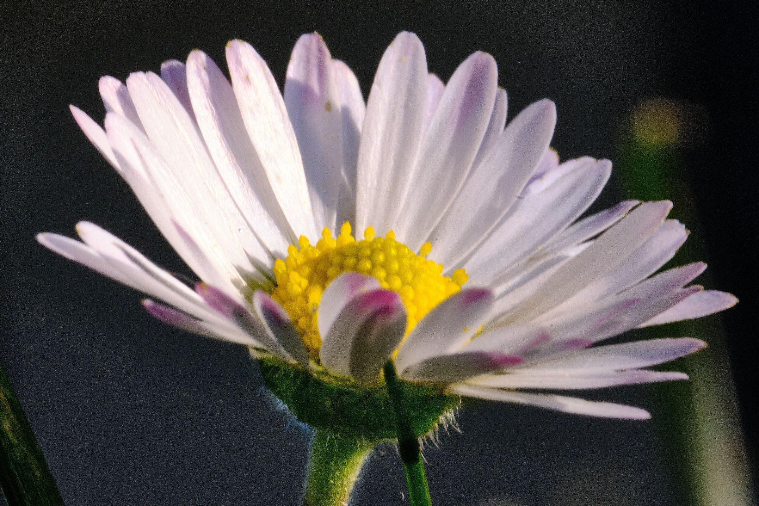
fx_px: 759
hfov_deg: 53.1
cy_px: 253
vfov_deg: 36.9
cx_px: 380
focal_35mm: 36
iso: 3200
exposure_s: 1/150
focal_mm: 24
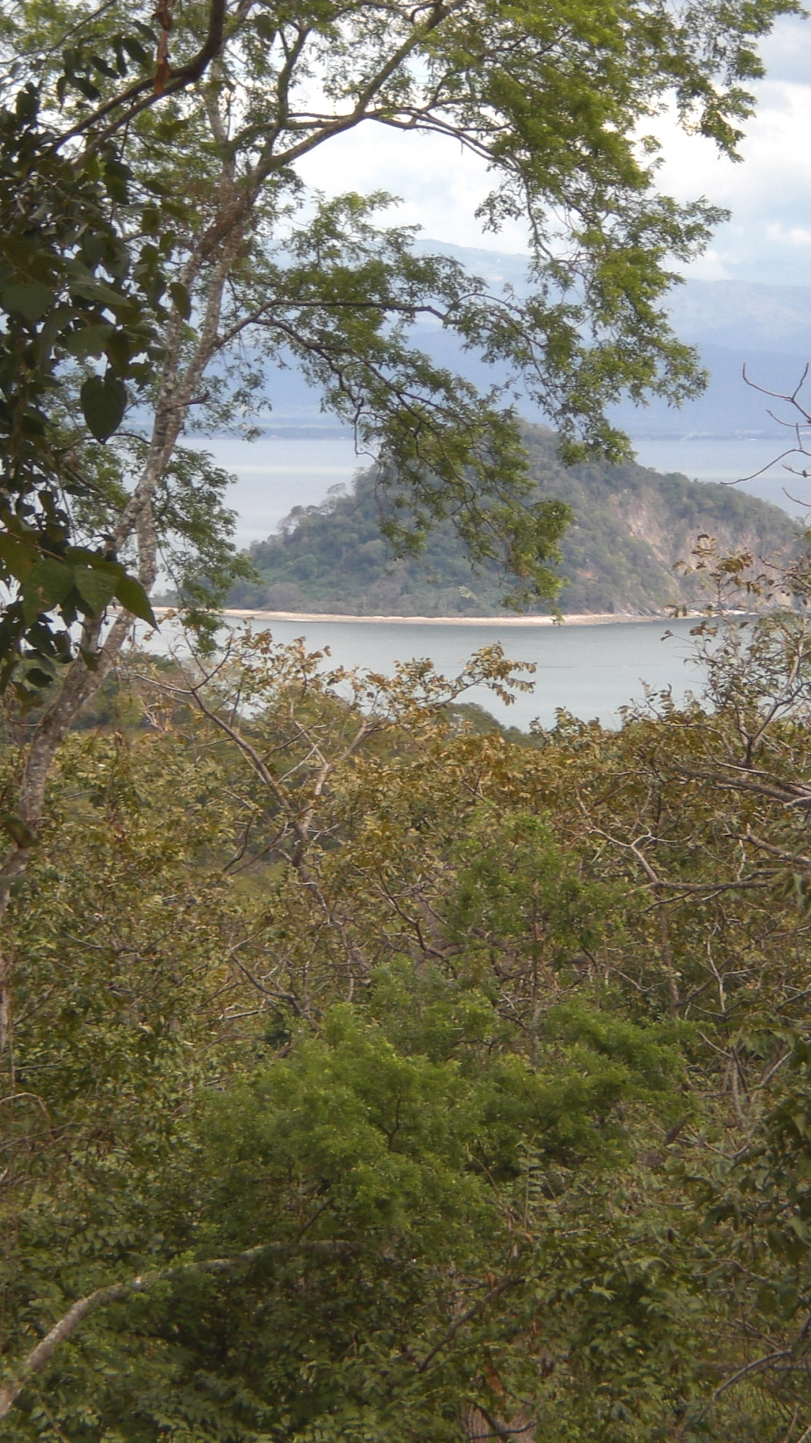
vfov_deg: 13.0
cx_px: 502
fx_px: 6347
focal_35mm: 166
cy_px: 723
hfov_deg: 7.3
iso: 50
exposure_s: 1/100
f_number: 5.9
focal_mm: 18.9
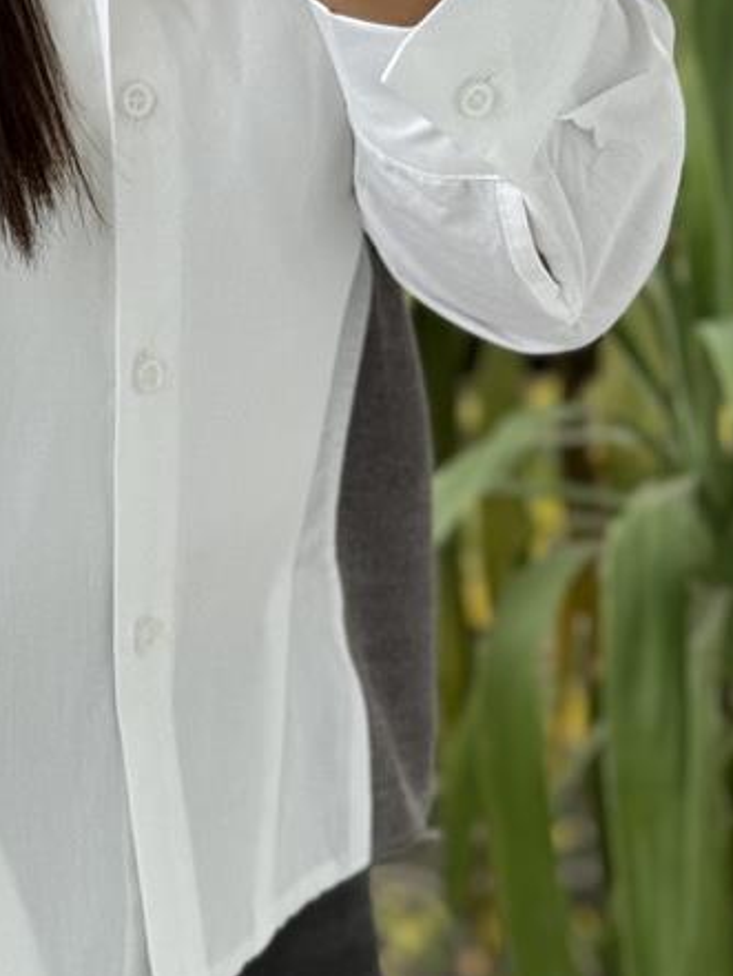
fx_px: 4092
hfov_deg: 10.1
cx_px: -117
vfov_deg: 13.6
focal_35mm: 145
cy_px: 428
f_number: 1.78
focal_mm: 6.76
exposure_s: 1/271
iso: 100
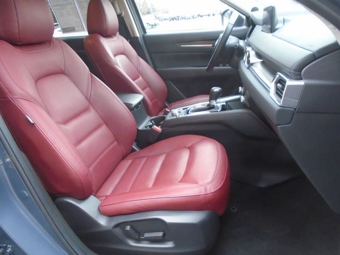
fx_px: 255
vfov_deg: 53.1
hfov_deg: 67.3
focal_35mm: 26
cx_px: 170
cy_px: 128
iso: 400
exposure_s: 1/25
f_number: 3.2
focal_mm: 4.6
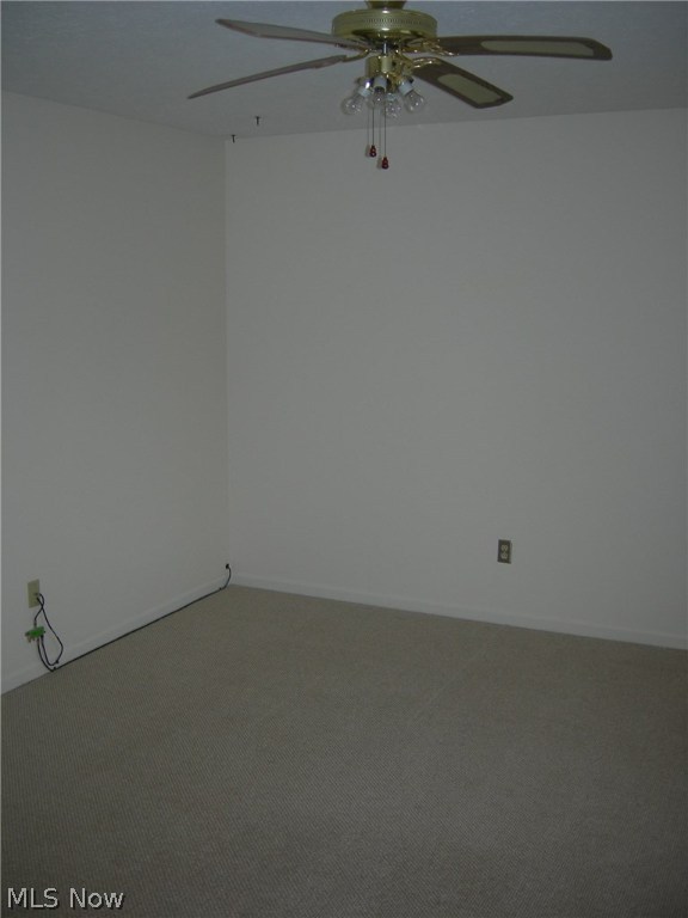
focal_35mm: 36
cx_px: 344
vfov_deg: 51.4
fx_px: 954
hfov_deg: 39.7
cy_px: 459
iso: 64
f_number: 2.7
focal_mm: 7.5
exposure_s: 1/60.1
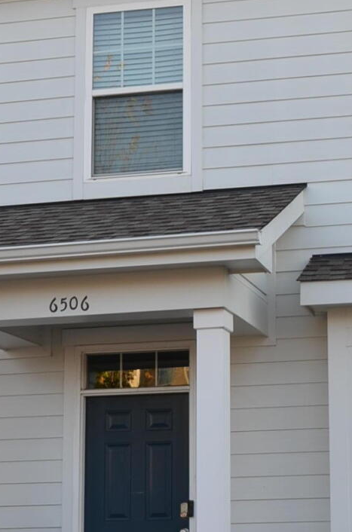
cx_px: 350
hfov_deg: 15.7
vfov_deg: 23.8
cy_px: 359
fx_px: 1253
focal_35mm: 85
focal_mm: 20
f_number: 6.3
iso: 200
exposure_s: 1/160
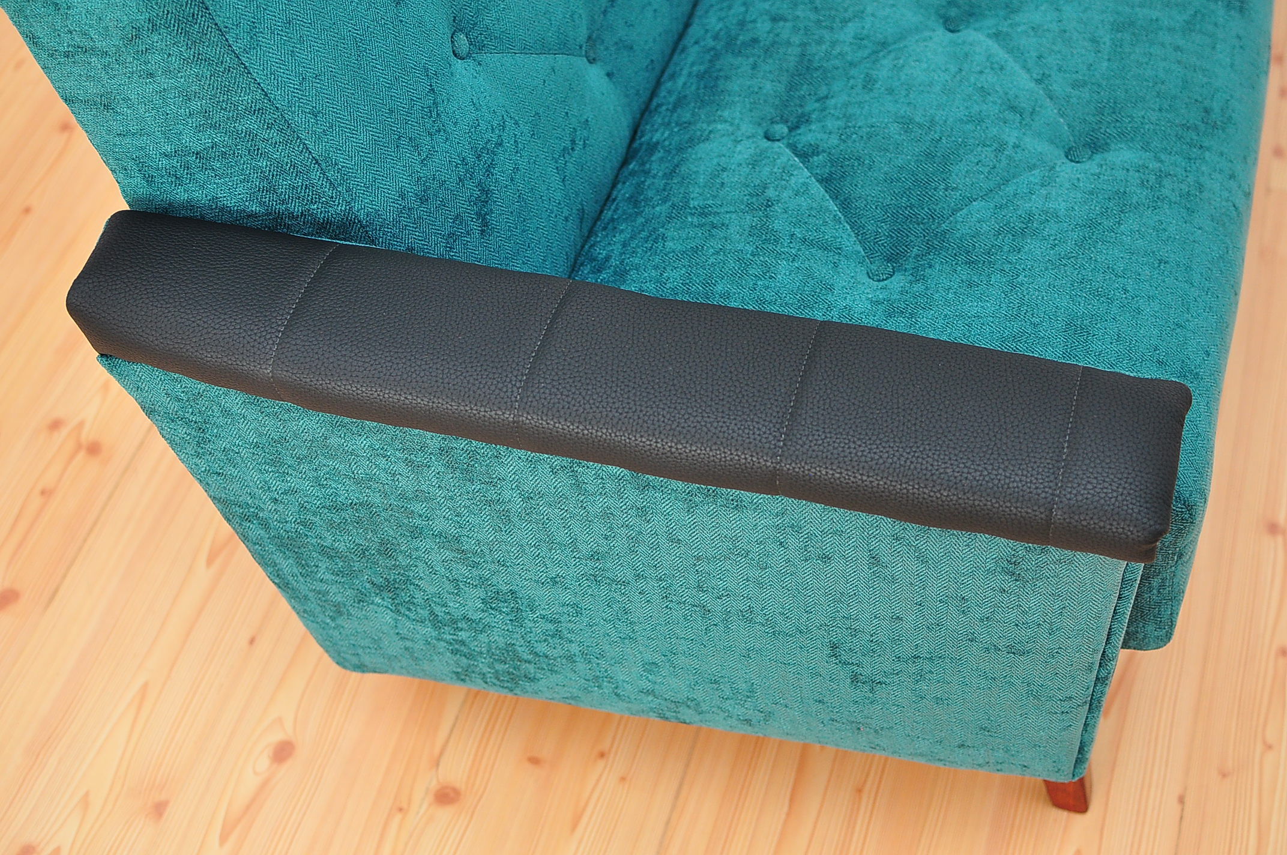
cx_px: 644
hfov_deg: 37.9
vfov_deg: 25.7
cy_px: 428
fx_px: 1875
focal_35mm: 52
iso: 400
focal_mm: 35
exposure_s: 1/160
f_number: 3.2
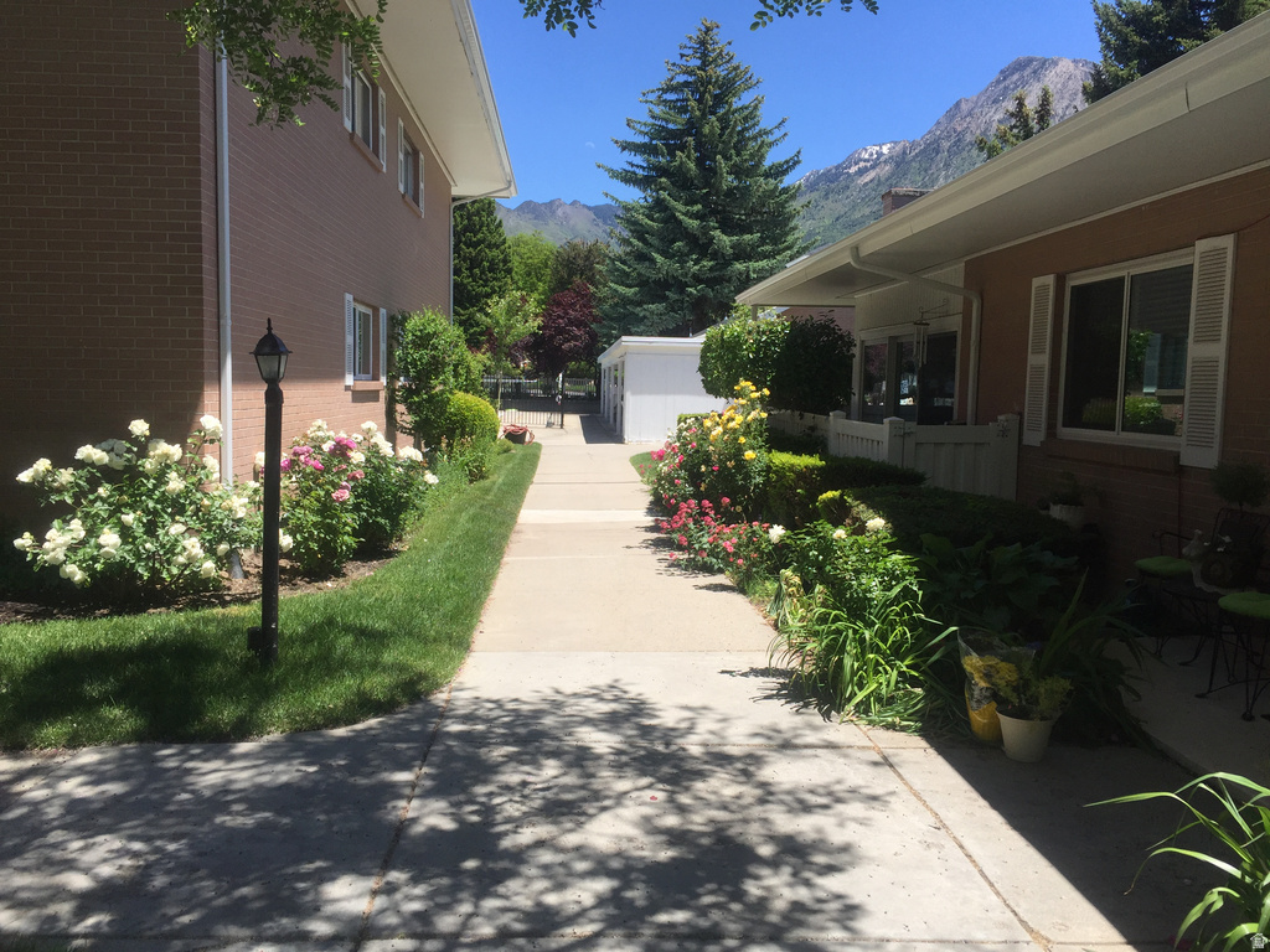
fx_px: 1064
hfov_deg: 61.7
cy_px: 476
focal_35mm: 29
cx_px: 635
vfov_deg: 48.2
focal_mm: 4.15
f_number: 2.2
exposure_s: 1/1883
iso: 32
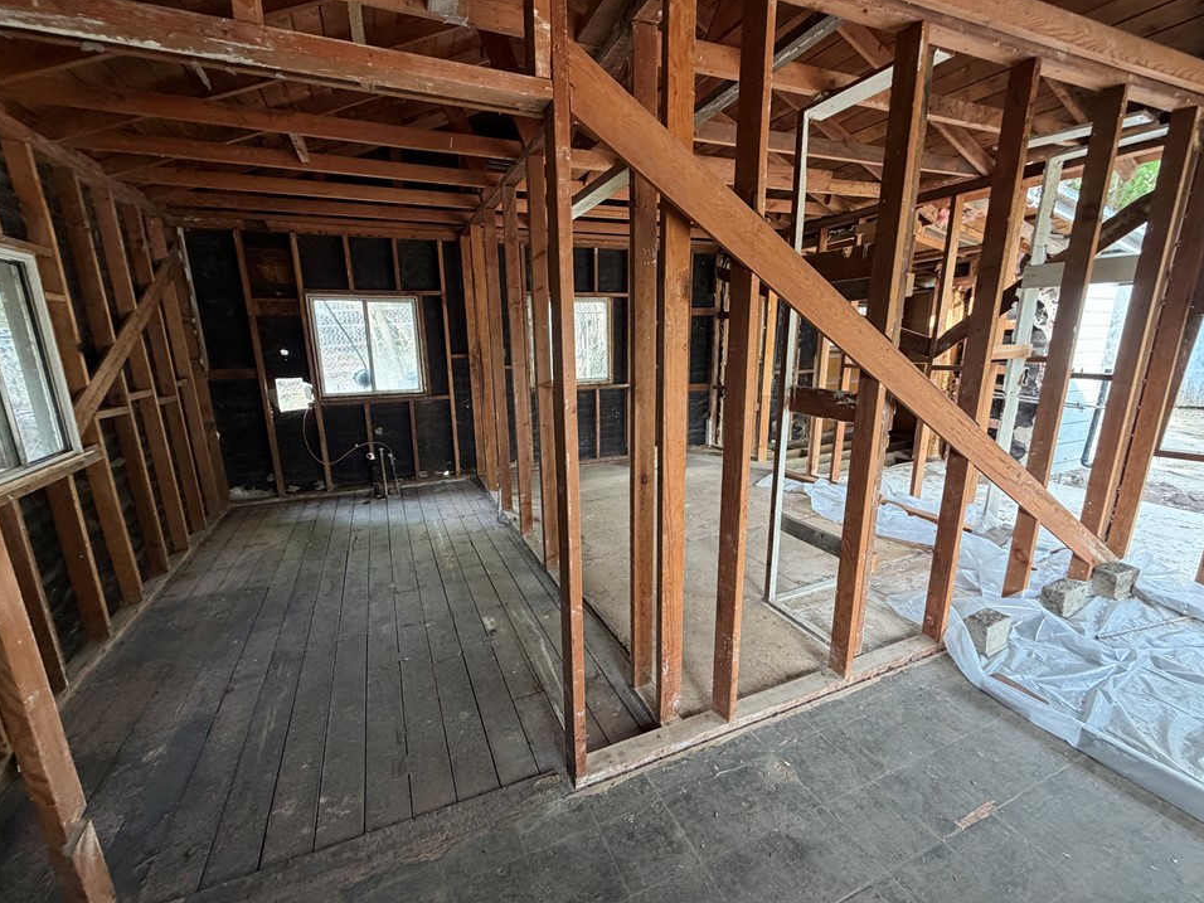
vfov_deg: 81.7
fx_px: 522
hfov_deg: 98.2
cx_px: 599
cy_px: 460
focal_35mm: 15
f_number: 2.2
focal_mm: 2.22
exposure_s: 1/87
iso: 320
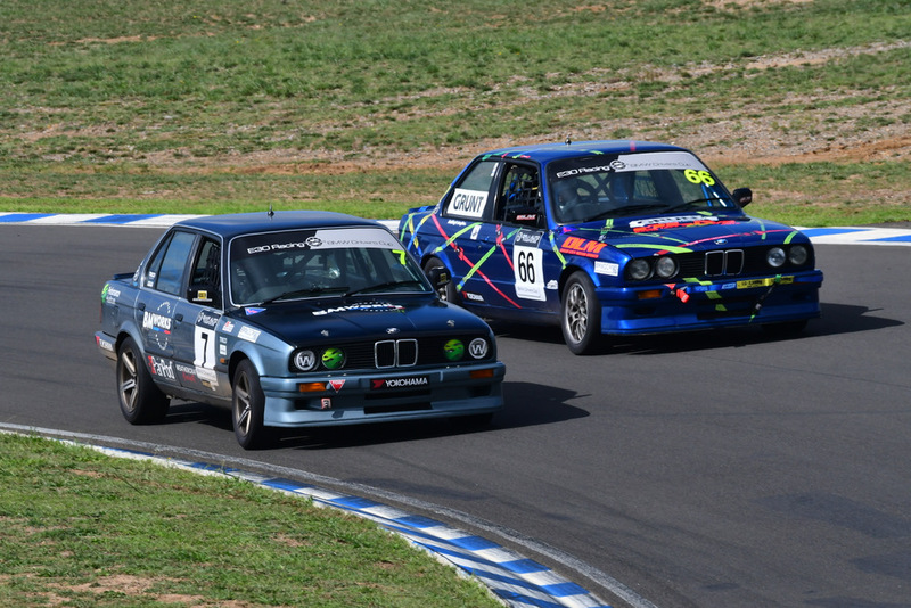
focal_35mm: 540
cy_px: 304
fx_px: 13669
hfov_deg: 3.8
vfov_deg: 2.5
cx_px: 456
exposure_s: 1/640
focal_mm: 360
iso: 400
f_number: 13
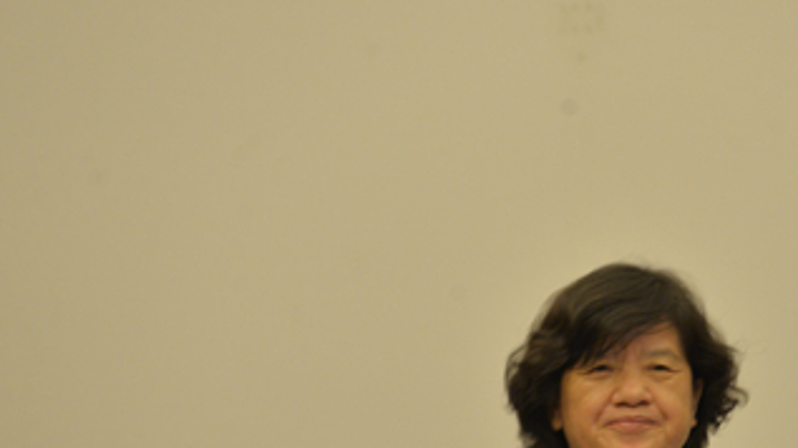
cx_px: 597
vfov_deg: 2.0
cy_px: 388
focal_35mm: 595
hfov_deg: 3.6
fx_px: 12585
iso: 1600
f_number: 5.6
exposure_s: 1/20
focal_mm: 300
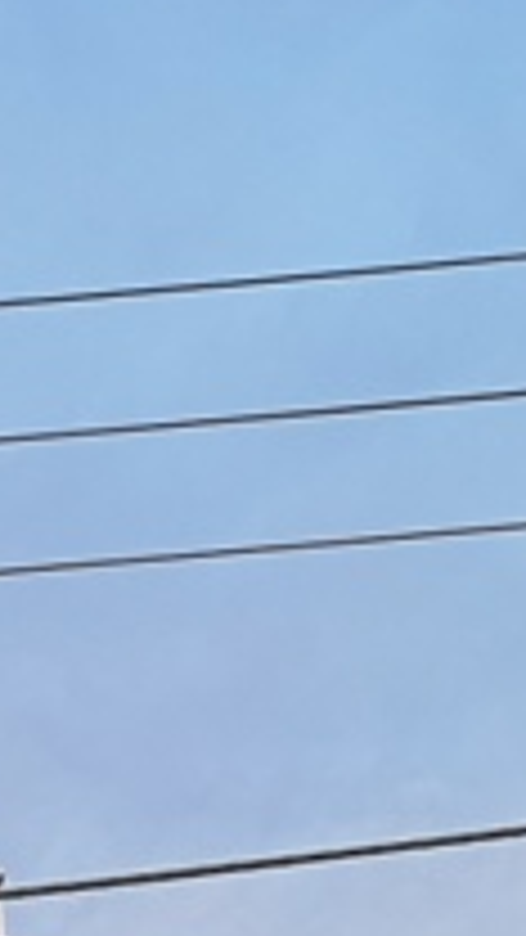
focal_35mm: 113
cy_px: 1742
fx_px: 2802
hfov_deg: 9.7
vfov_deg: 15.8
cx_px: -674
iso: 50
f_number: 1.8
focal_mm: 3.95
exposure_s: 1/142
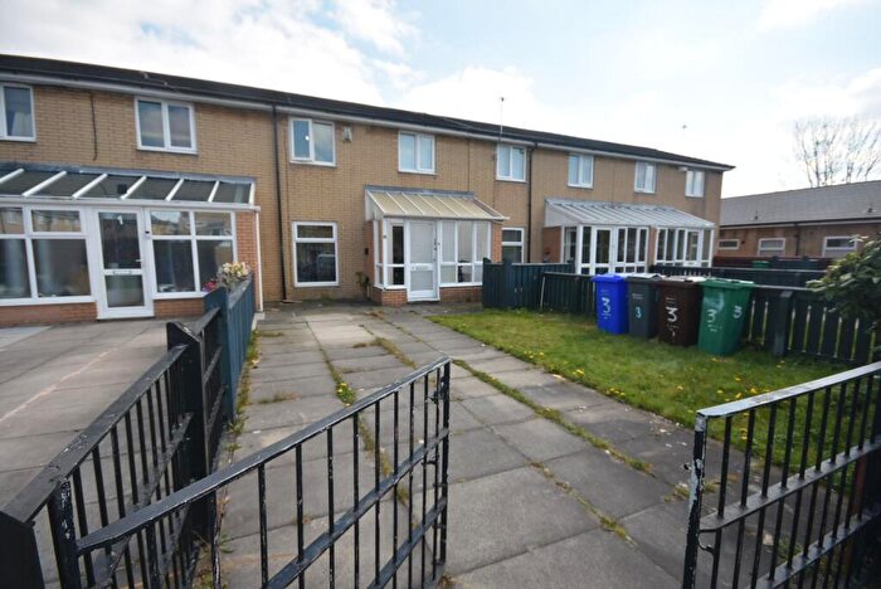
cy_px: 294
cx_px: 440
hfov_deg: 100.3
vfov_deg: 77.4
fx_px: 367
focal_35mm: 15
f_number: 7.1
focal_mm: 10
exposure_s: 1/200
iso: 100
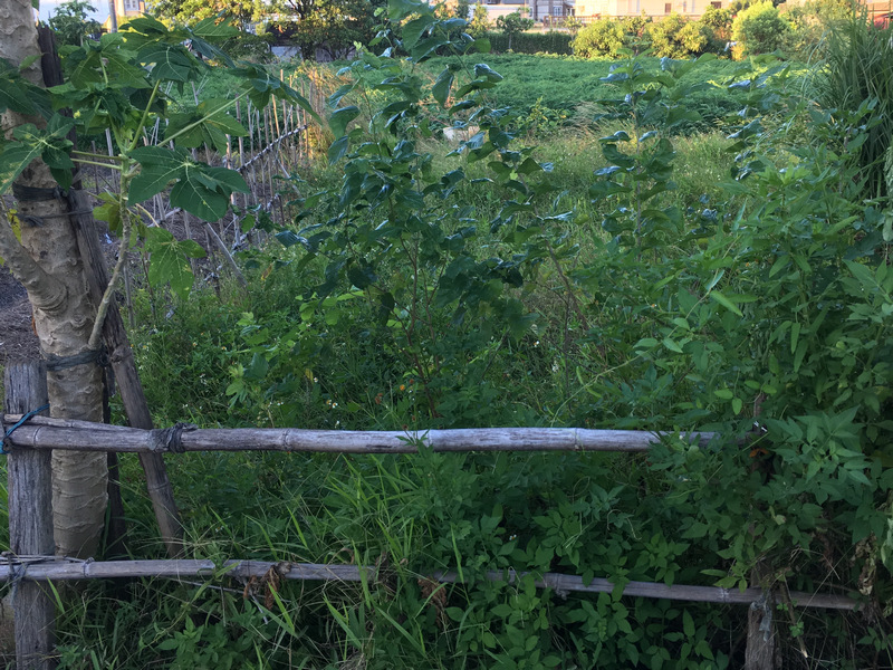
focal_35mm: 29
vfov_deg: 48.2
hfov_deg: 61.7
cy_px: 335
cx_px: 446
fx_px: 748
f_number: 2.2
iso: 40
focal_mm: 4.15
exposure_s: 1/120
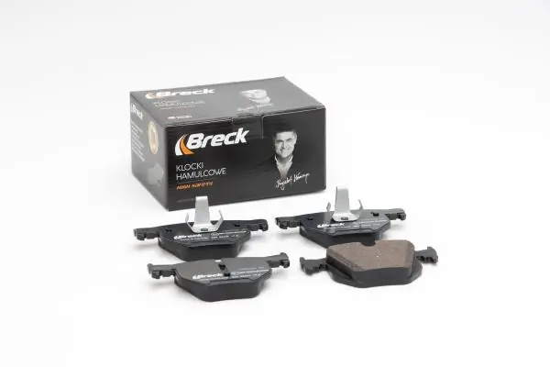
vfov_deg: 13.0
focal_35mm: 105
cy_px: 184
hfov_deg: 19.5
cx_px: 275
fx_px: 1604
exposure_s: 1/200
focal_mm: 70
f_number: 11
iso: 100
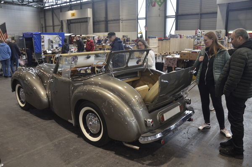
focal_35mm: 32
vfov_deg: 41.6
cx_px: 126
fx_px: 220
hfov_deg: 59.6
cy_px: 84
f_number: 3.8
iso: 800
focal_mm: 21
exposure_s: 1/30
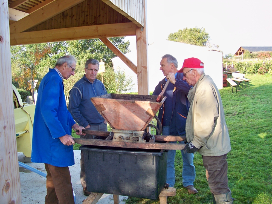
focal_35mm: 34
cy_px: 102
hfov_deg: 54.0
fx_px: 267
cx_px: 135
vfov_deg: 41.8
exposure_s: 1/125
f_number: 2.8
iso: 100
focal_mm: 5.85
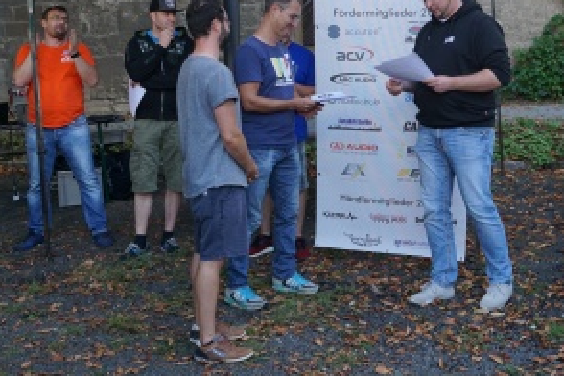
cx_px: 294
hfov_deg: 38.9
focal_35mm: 51
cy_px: 108
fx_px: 799
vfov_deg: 26.2
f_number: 4
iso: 320
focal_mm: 20
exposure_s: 1/160
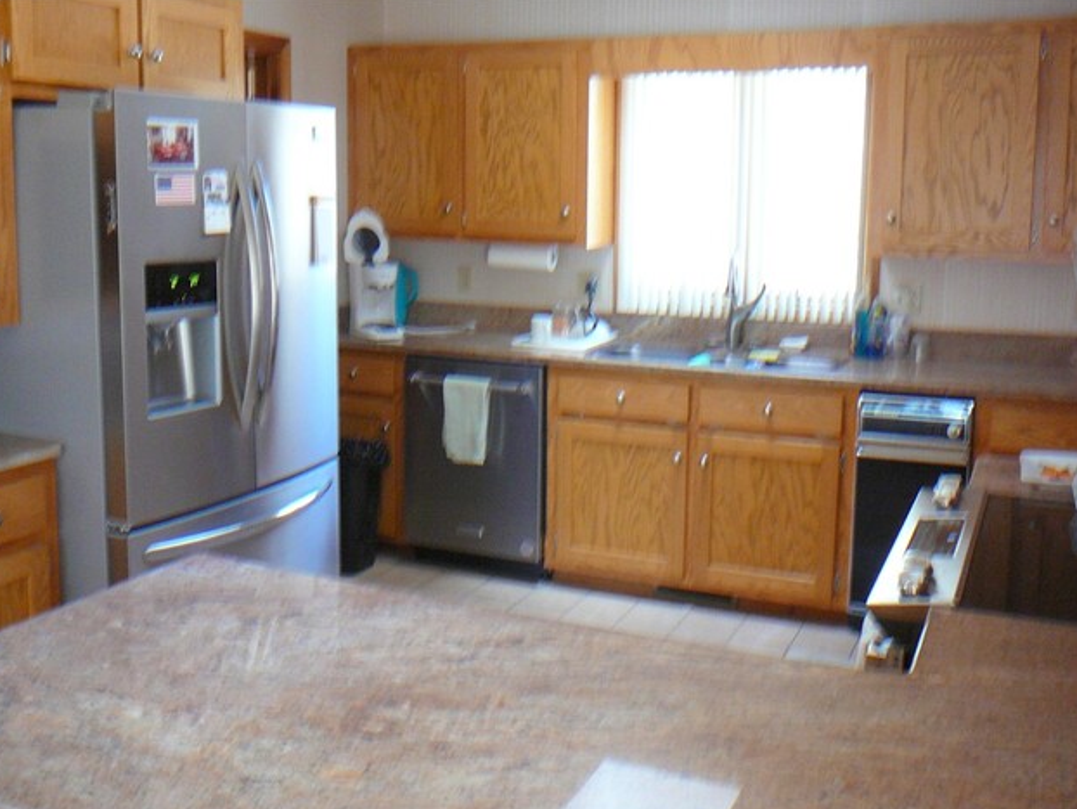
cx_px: 530
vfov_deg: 39.7
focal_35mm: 36
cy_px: 411
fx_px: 1120
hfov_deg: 51.3
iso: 200
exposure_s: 1/8
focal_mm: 5.2
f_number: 2.8
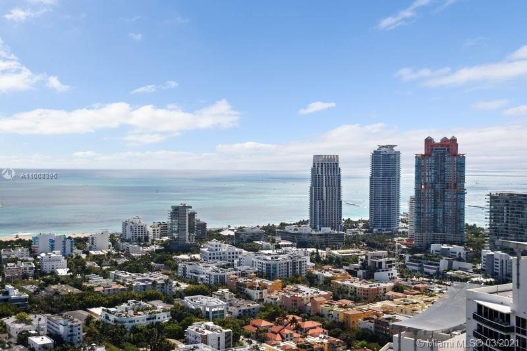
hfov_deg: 42.7
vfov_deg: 29.3
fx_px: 674
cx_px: 264
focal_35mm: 46
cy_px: 176
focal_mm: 46
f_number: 8
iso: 250
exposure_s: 1/1250
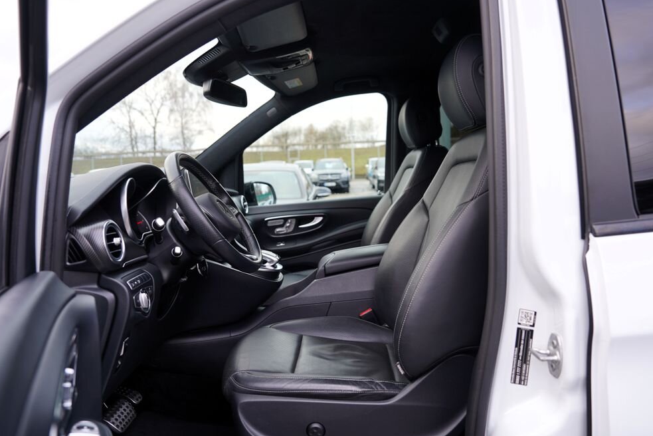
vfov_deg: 51.3
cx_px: 324
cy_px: 222
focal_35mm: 25
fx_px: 454
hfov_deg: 71.5
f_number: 3.2
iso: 100
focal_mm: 24
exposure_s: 1/40
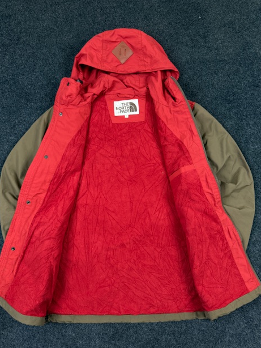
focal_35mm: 25
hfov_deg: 54.9
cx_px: 126
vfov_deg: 69.4
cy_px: 180
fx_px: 251
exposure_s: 1/100
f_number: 1.78
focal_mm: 6.76
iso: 160
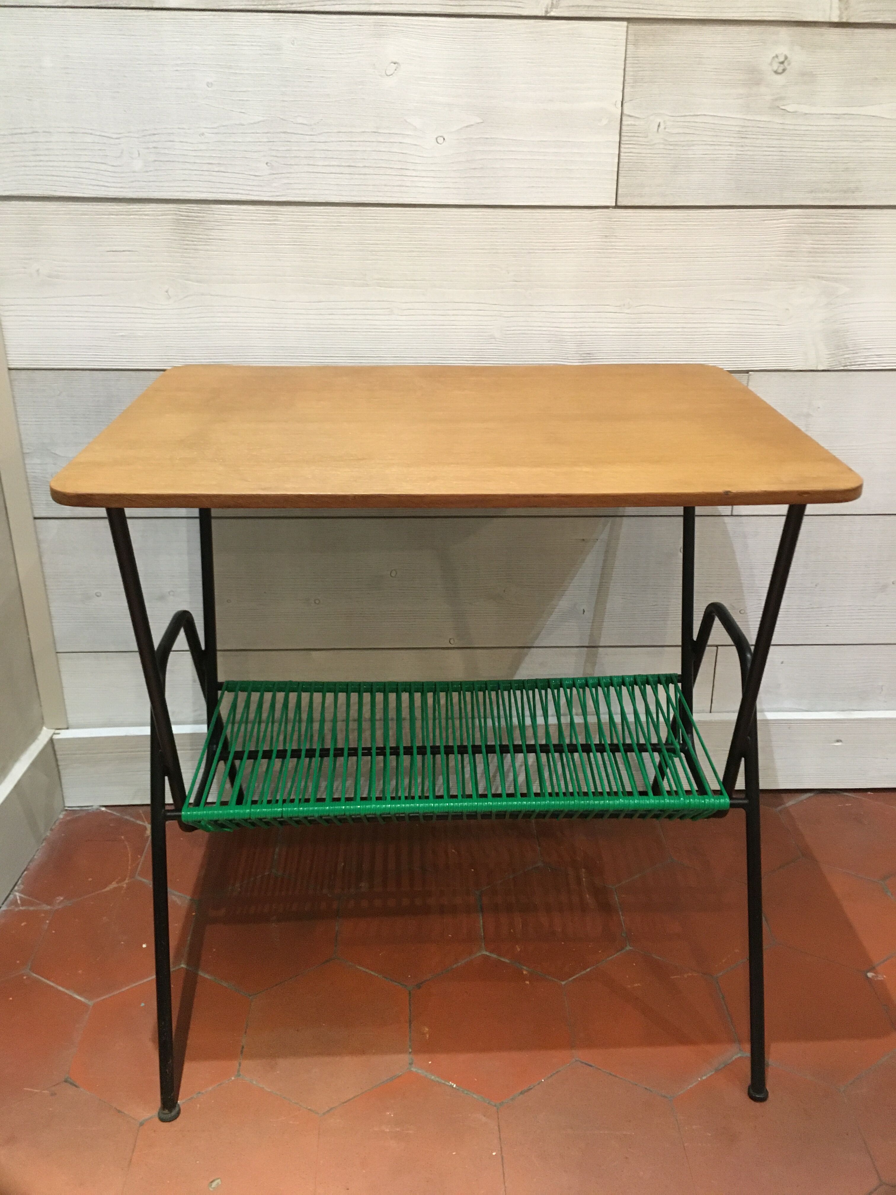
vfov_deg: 61.7
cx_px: 448
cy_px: 598
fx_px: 1001
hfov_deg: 48.2
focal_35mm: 29
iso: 250
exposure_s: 1/17
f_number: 2.2
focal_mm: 4.15
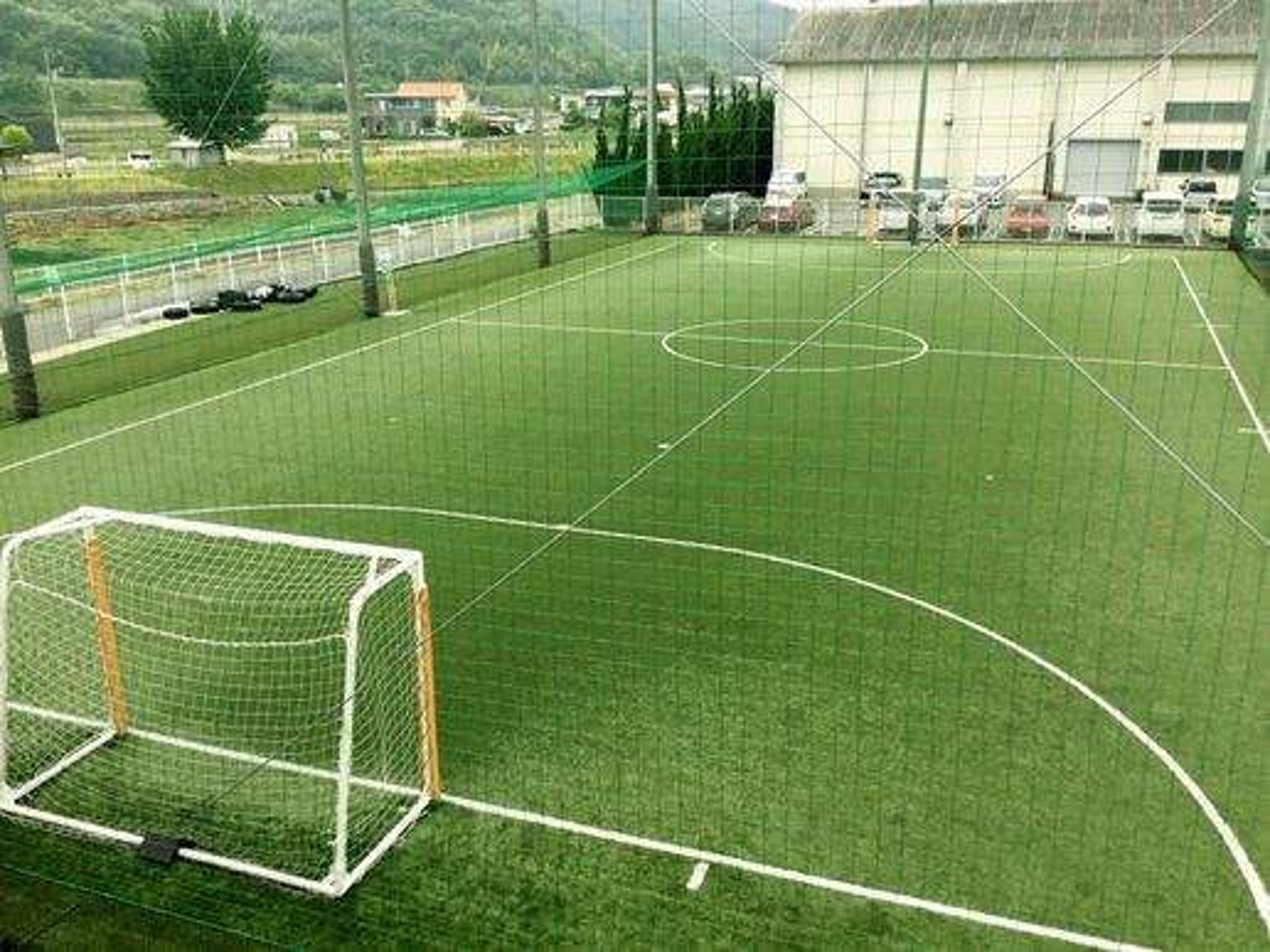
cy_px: 476
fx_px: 1137
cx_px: 635
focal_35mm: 31
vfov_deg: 45.4
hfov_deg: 58.4
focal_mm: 3.3
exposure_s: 1/169
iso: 25
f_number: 2.4
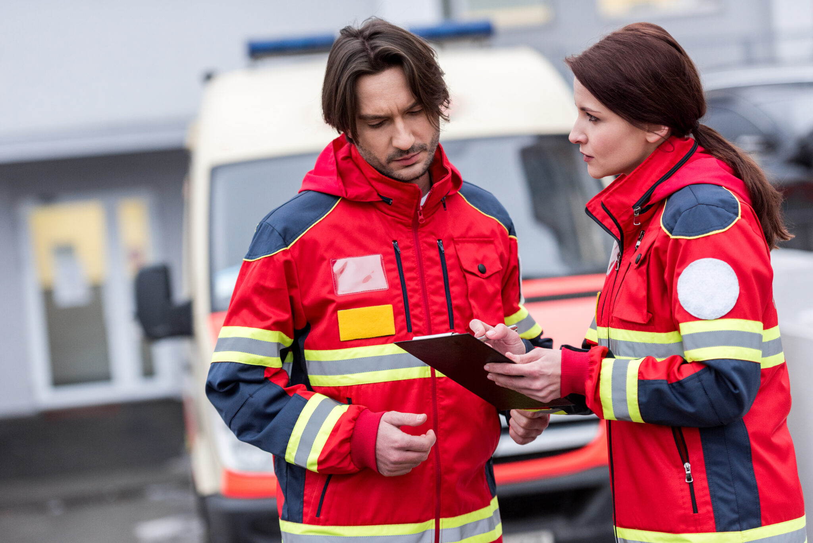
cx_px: 406
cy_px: 272
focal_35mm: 105
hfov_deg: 19.4
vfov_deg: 13.1
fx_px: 2372
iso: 500
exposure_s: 1/160
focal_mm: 105
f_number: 2.8
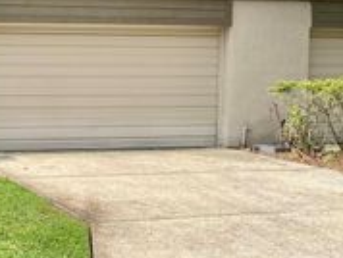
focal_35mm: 73
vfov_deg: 20.2
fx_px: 724
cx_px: -67
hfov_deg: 24.2
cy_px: 126
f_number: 1.8
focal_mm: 4.25
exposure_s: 1/2688
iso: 32
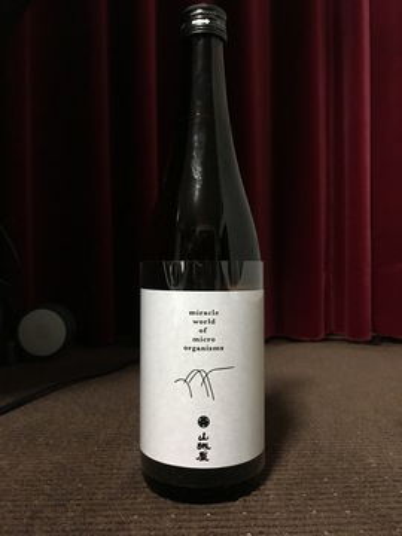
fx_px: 449
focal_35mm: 29
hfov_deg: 48.2
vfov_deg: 61.7
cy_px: 268
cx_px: 201
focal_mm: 4.15
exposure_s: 1/15
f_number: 2.2
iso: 250
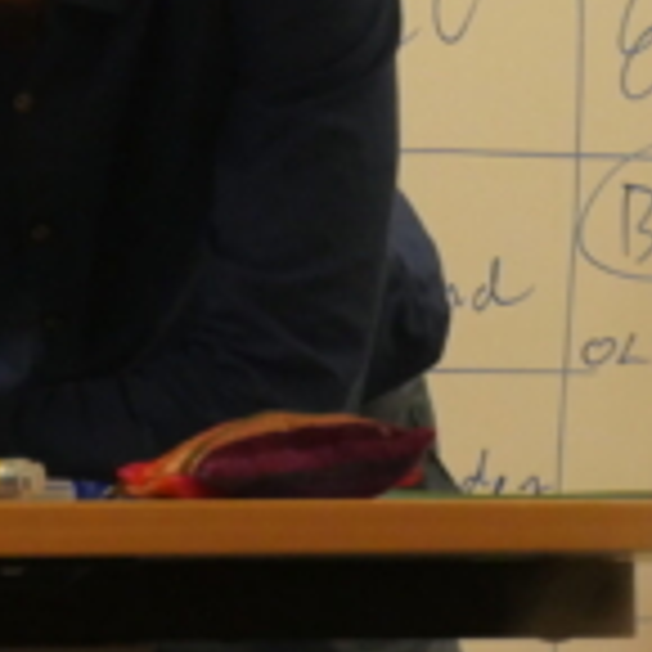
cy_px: -133
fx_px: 7693
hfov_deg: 4.8
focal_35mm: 361
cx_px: -558
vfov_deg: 4.8
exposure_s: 1/125
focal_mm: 55
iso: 2500
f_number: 5.6
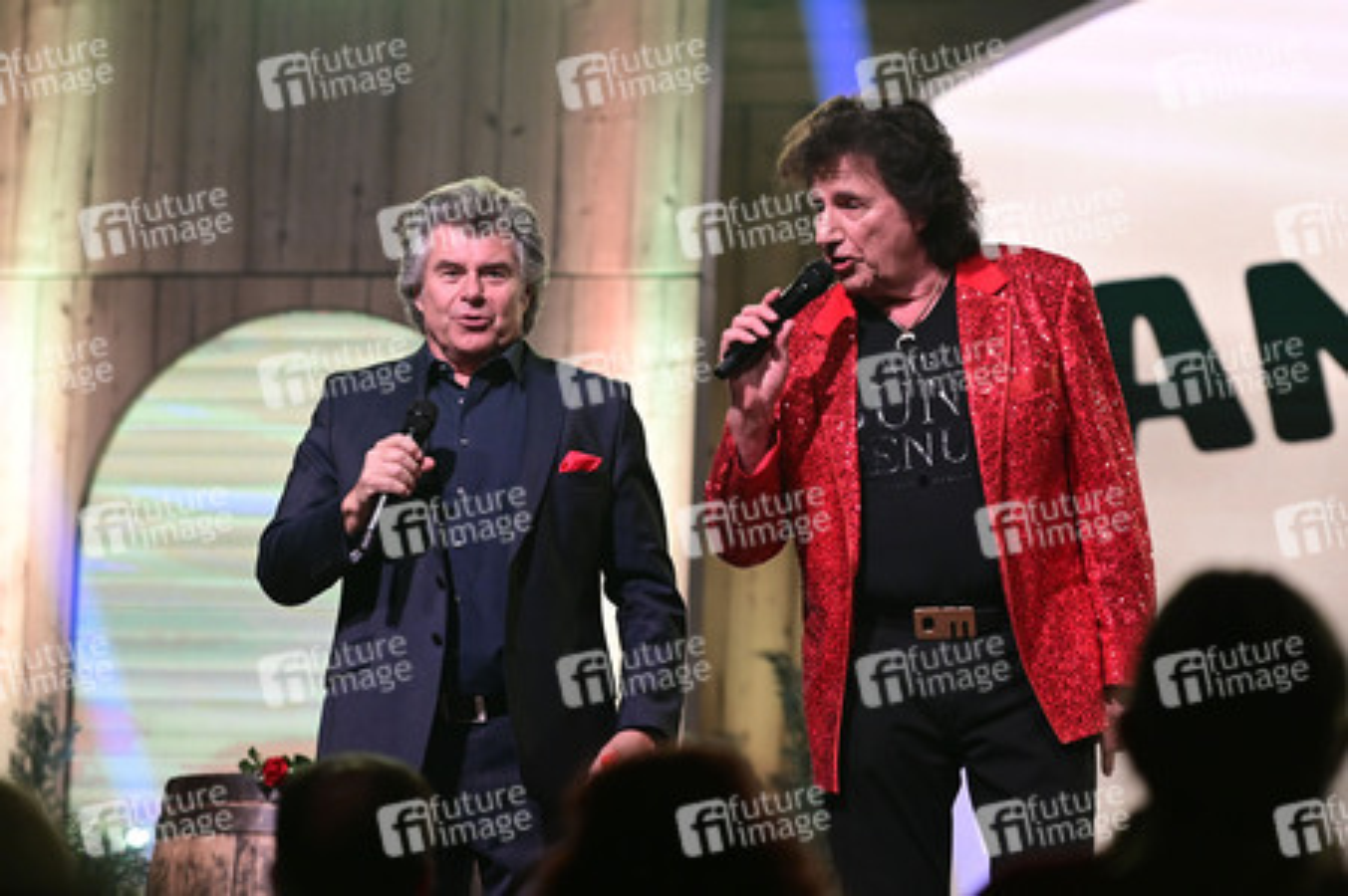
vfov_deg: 8.8
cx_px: 674
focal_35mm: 155
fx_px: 5799
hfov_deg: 13.3
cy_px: 448
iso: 2200
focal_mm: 155
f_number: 2.8
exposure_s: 1/400
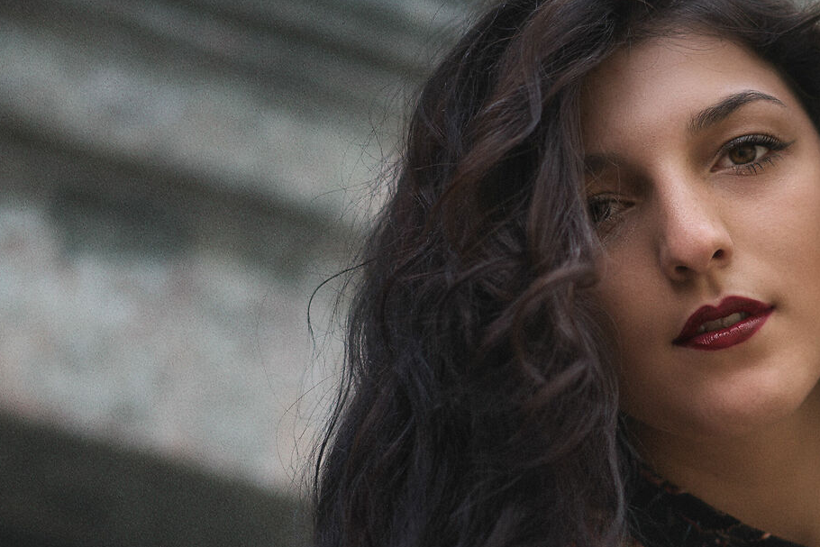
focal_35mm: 145
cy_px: 488
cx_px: 787
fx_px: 3303
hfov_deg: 14.0
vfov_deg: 9.4
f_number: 1.8
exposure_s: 1/800
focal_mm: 55
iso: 100
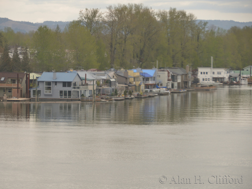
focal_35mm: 173
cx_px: 111
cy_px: 94
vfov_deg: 8.6
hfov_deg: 11.5
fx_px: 1256
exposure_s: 1/250
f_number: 5.3
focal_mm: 105
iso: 400
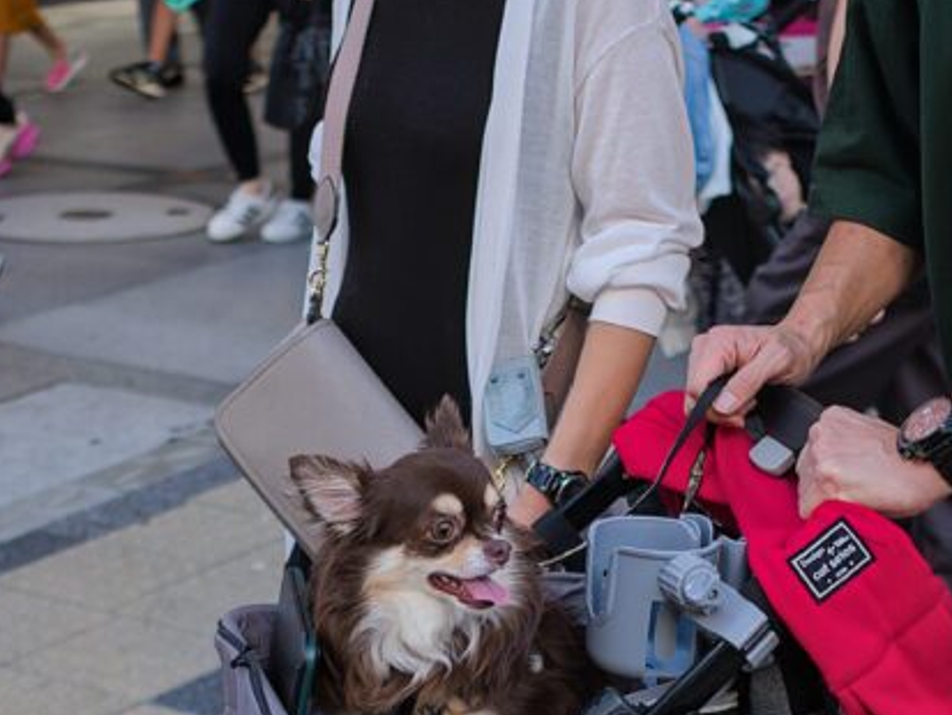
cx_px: 417
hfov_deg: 20.8
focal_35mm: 94
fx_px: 2586
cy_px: 616
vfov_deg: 15.6
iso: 200
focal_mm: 23
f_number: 2
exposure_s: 1/640
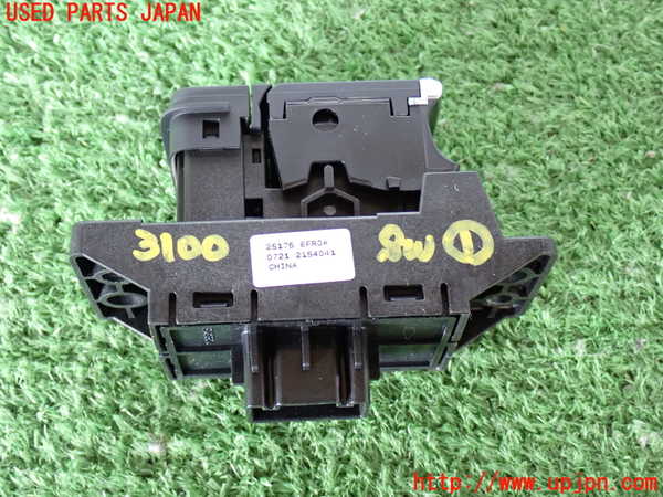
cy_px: 248
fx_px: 1034
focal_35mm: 54
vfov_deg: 27.0
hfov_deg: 35.5
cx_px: 332
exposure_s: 1/50
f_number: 3.3
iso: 800
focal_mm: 9.65
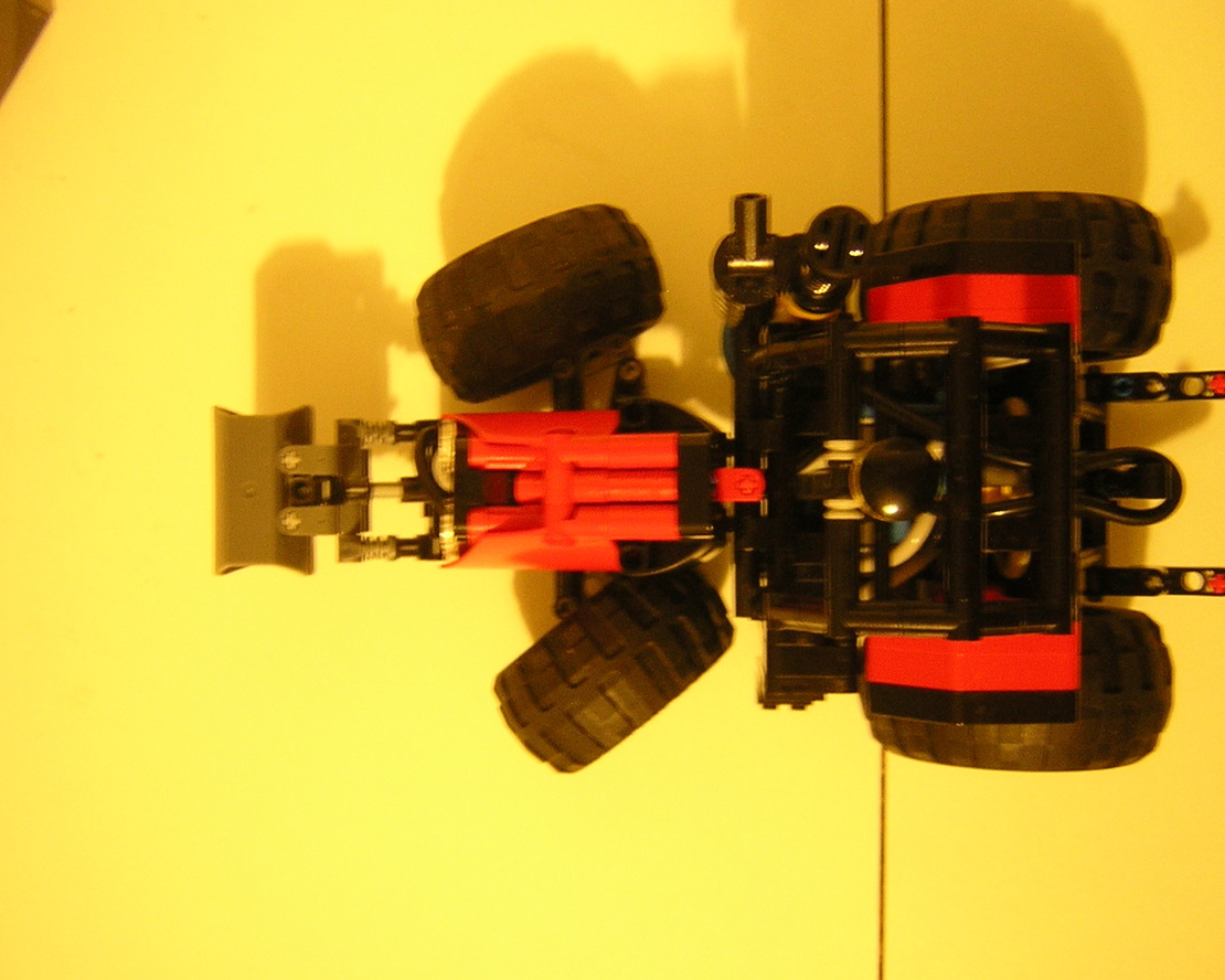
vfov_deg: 39.2
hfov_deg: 47.9
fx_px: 1378
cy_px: 486
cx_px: 622
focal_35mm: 38
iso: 320
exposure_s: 1/2.9
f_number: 2.6
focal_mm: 4.7
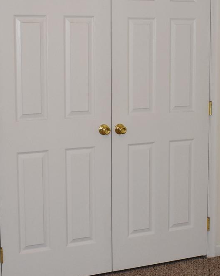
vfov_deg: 24.1
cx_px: 160
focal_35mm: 79
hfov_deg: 19.3
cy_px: 124
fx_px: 643
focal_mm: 18
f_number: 4
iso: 800
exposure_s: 1/60
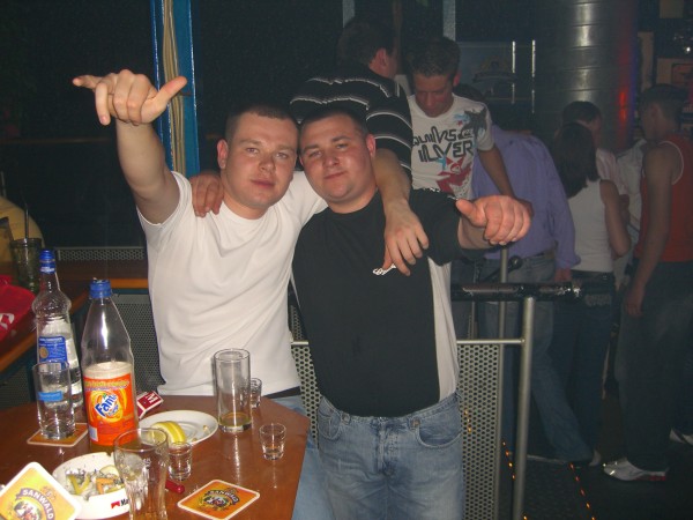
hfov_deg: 49.0
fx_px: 761
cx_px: 346
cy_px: 260
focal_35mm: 38
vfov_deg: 37.7
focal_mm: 7.9
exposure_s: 1/60
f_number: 2.8
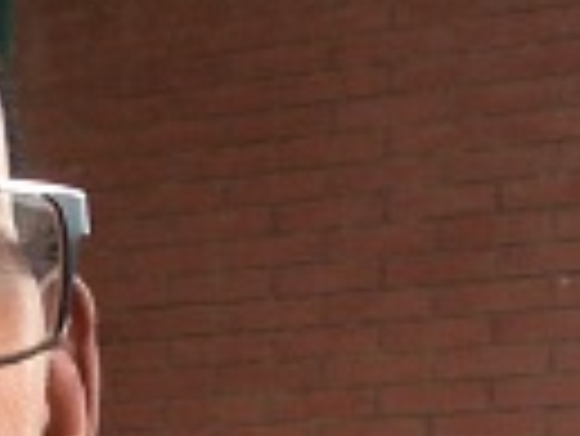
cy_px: 710
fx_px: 2901
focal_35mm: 173
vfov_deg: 8.4
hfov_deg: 11.0
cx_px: -274
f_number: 2.4
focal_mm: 3.3
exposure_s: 1/25
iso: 40
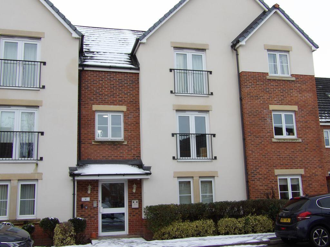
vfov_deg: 36.8
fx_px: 372
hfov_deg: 47.9
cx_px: 165
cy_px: 124
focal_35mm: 39
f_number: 7.4
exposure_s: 1/51
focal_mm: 7
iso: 100
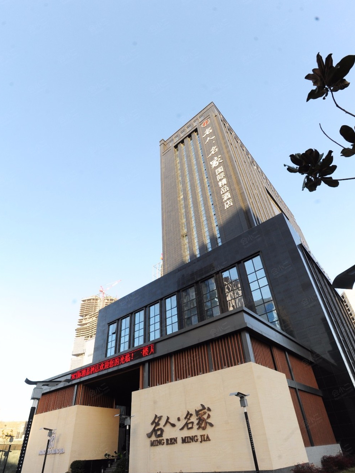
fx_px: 260
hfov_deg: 68.7
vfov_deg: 84.5
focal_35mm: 19
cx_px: 176
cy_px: 257
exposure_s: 1/320
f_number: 9
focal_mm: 17
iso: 800
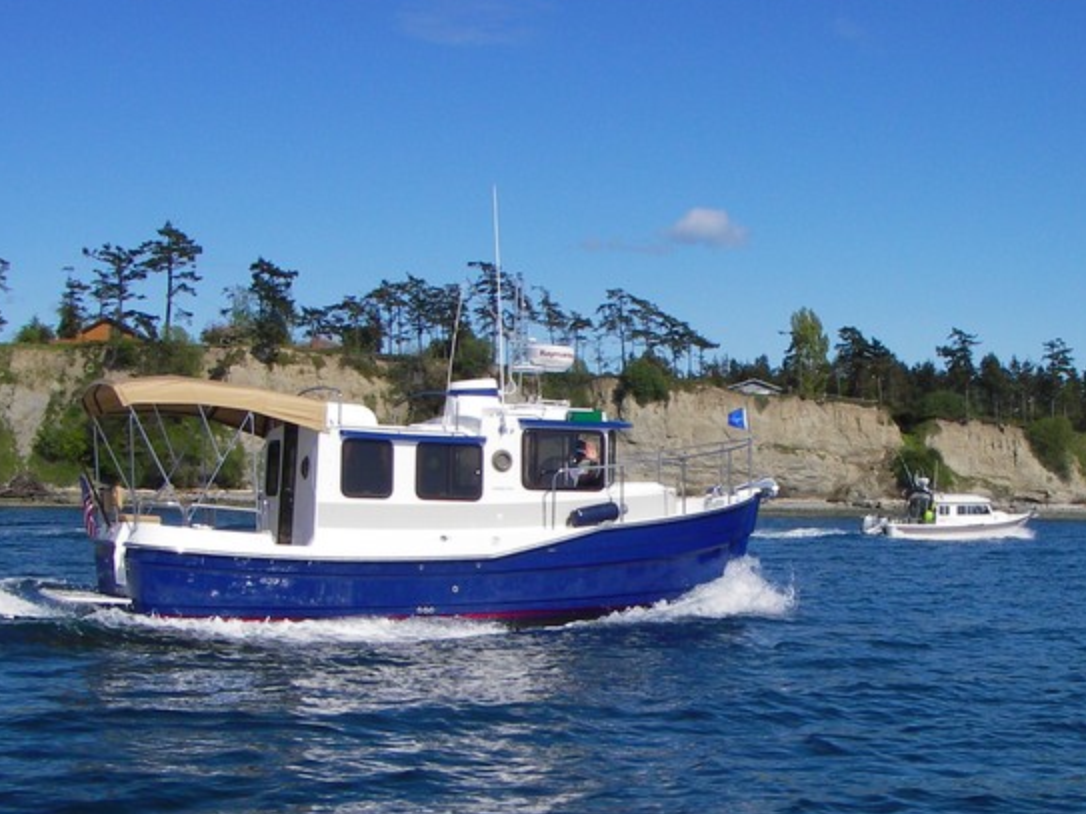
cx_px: 664
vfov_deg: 26.0
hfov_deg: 34.2
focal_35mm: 56
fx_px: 1756
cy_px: 538
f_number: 6.6
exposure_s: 1/400
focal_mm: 6.3
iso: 50
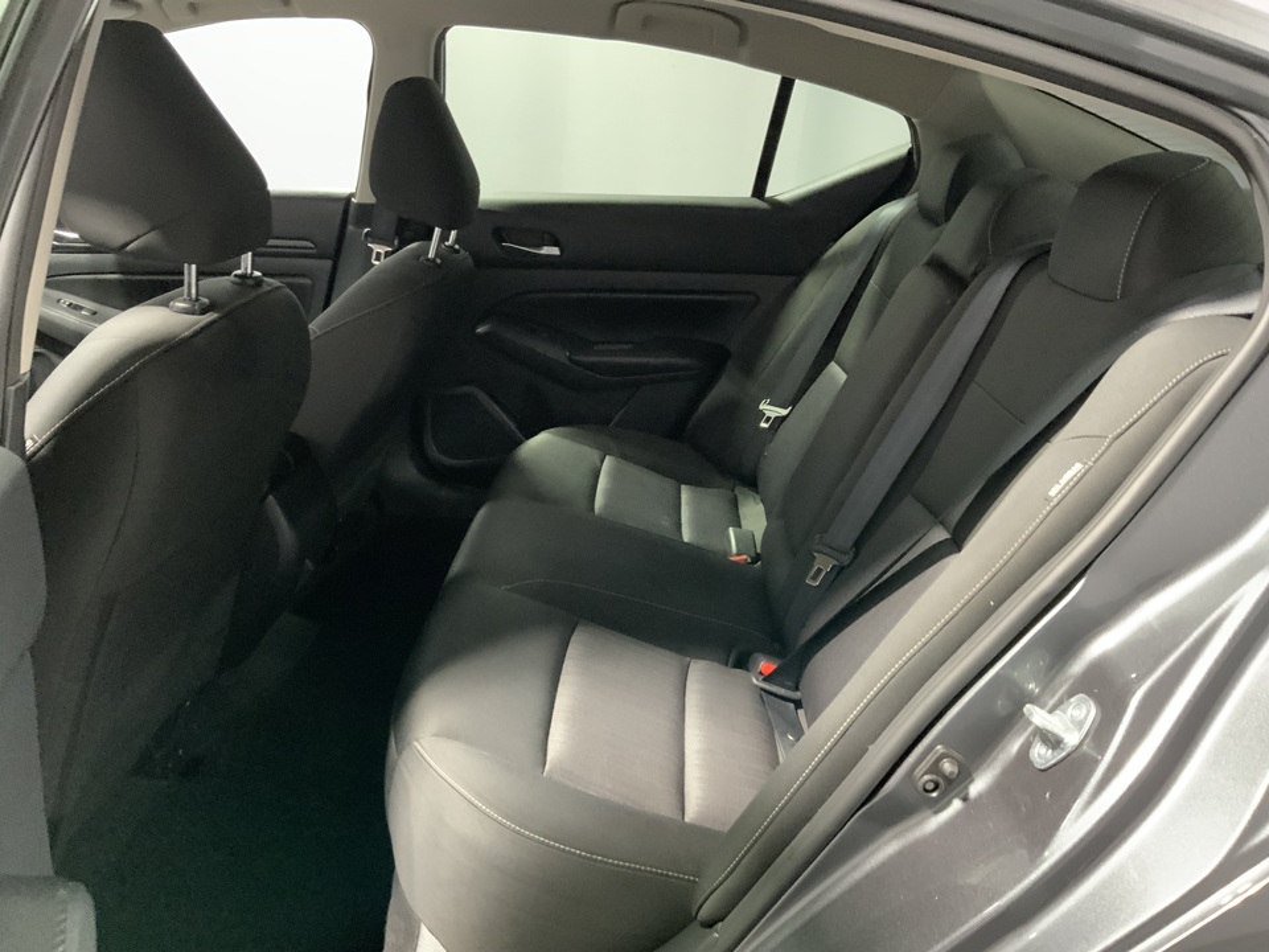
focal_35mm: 29
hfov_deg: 61.7
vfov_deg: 48.2
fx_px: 1063
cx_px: 634
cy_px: 476
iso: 250
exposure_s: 1/30
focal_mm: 3
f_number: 1.8
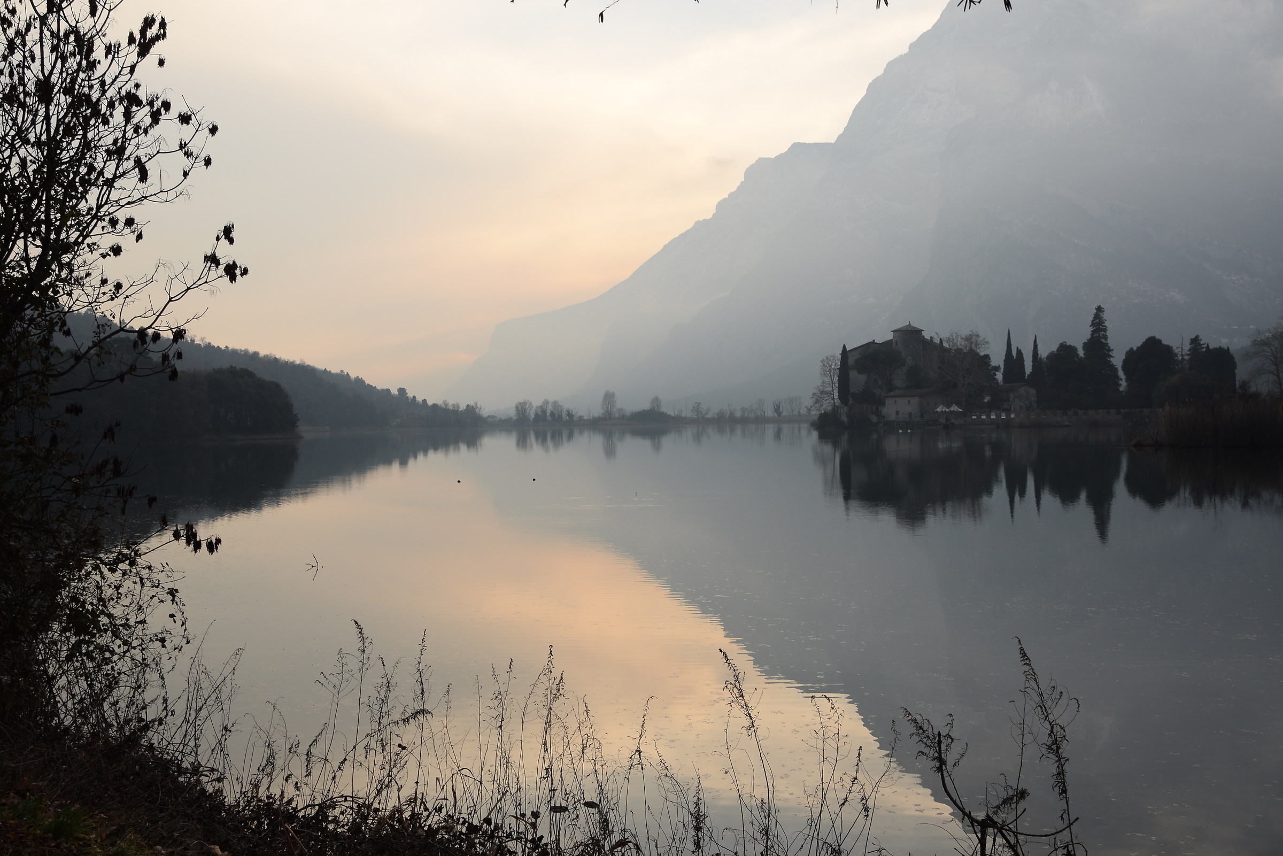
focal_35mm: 42
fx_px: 1497
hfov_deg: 46.4
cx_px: 642
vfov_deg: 31.9
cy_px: 428
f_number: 8
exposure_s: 1/100
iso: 100
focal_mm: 28
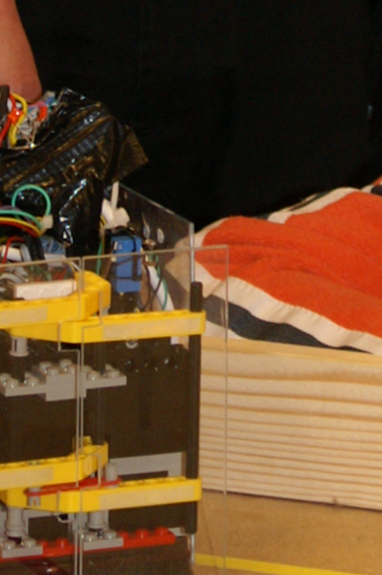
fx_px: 6314
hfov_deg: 3.5
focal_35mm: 396
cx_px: 434
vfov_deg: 5.1
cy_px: -696
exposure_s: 1/60
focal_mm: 50
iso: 400
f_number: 5.6
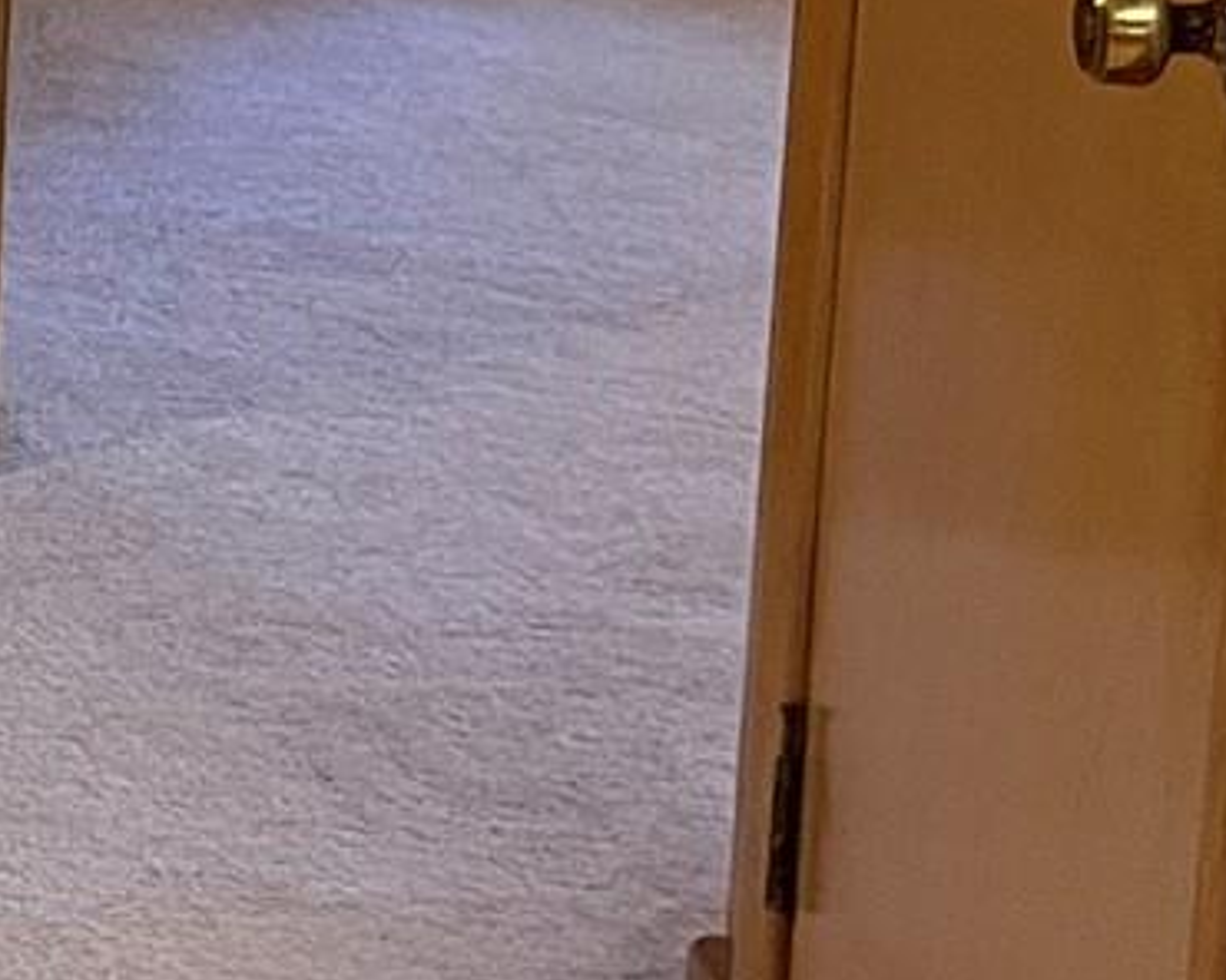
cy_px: -172
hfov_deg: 12.0
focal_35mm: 135
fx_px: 4898
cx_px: -1544
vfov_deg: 11.2
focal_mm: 5.1
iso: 320
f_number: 1.6
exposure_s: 1/60
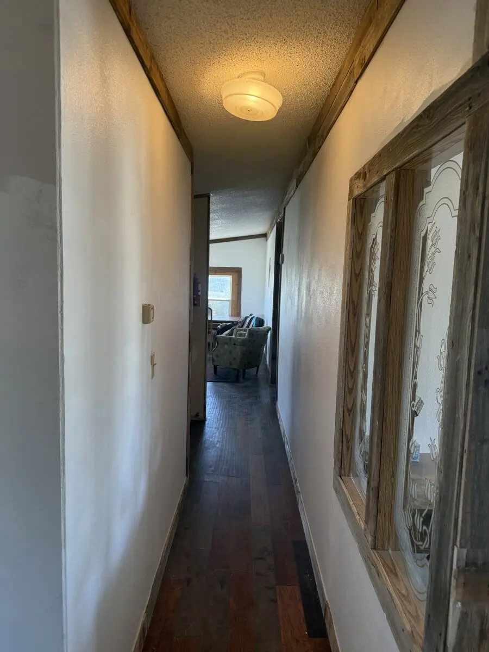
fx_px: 452
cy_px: 326
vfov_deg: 71.6
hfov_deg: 56.8
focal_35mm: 24
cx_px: 244
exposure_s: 1/155
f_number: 1.78
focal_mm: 6.76
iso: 200
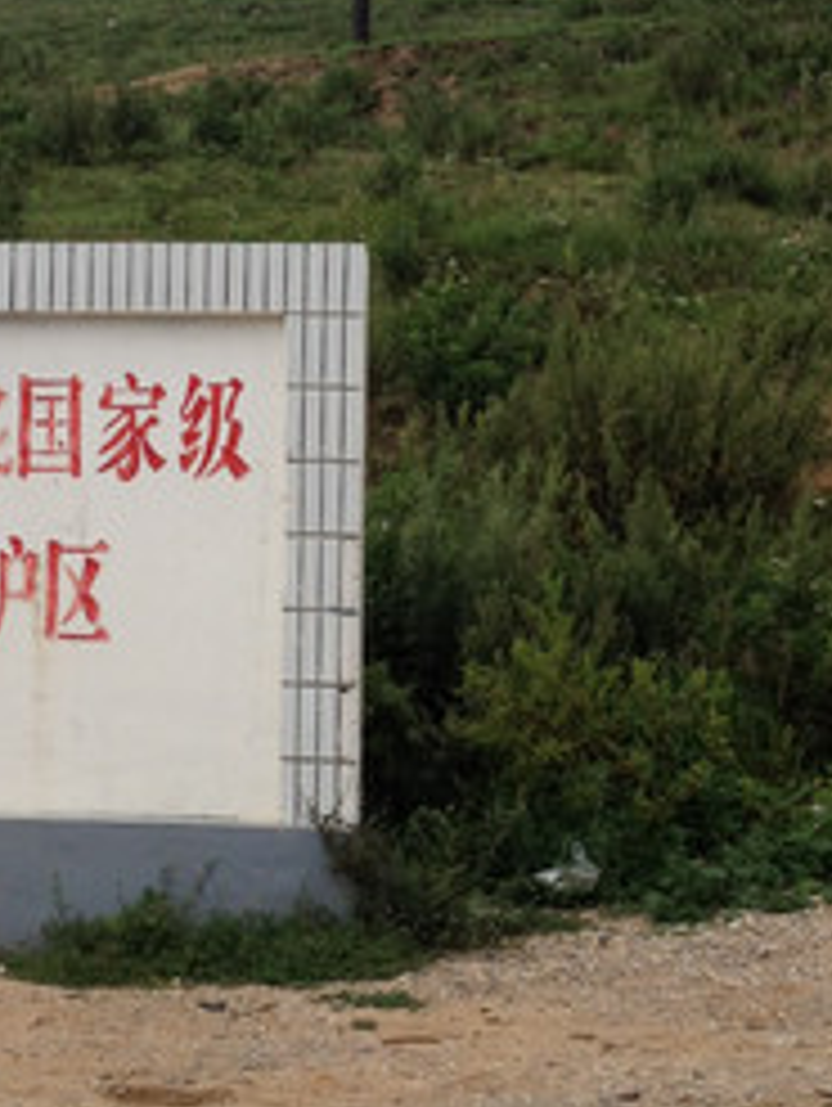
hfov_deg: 16.2
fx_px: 2911
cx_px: 202
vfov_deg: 21.4
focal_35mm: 91
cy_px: 292
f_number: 2.4
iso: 64
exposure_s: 1/2045
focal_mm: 4.28
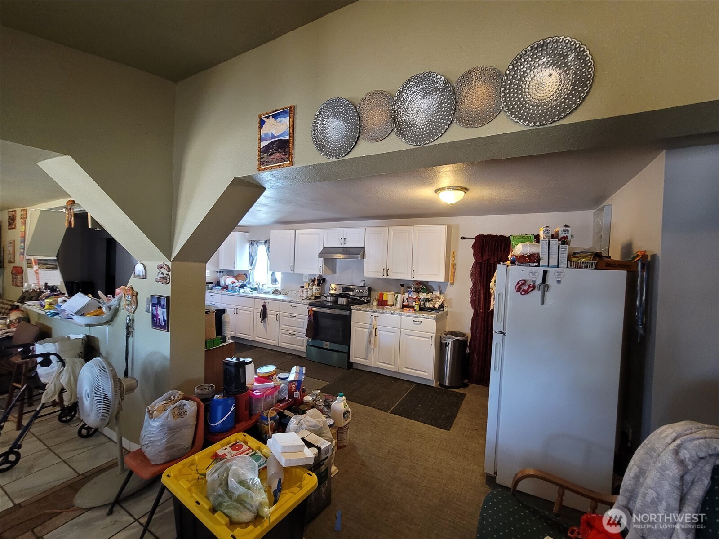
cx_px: 360
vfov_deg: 89.9
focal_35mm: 13
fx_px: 270
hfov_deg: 106.2
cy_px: 270
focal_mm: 2.2
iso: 400
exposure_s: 1/30
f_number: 2.2
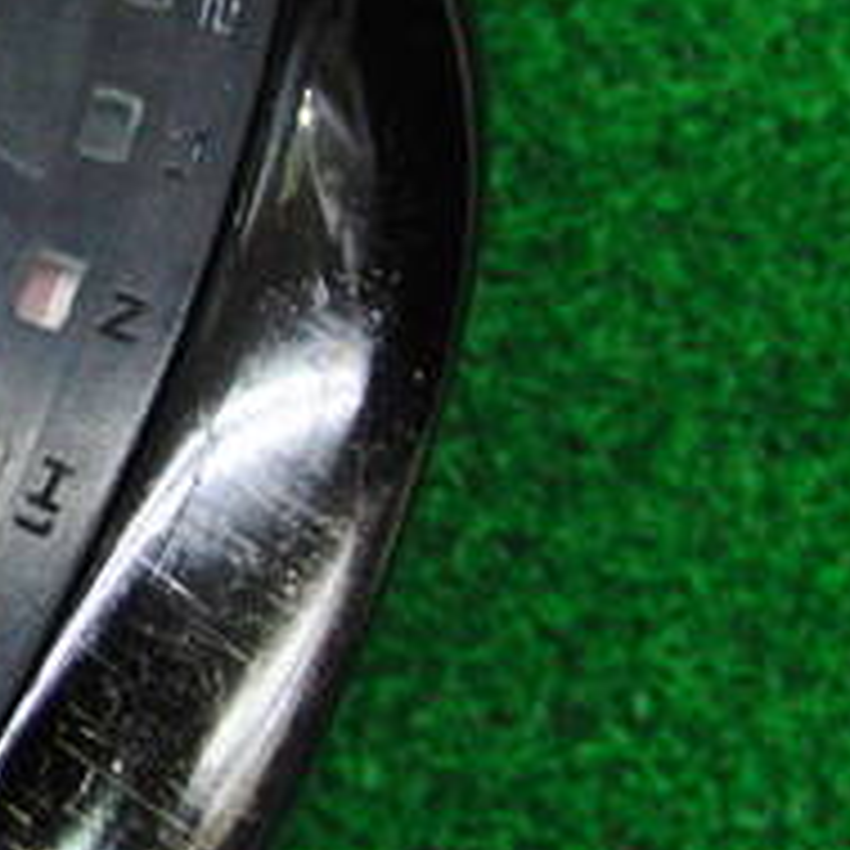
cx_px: -495
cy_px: 342
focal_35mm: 111
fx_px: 3084
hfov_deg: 14.4
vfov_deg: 15.7
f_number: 3.6
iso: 400
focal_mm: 6.42
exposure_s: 1/50
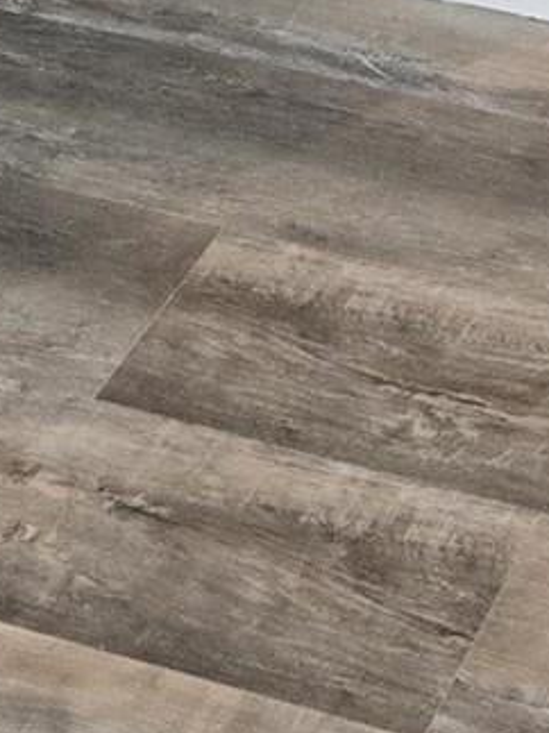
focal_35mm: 164
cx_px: 365
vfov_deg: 9.7
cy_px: -1364
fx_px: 3470
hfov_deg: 9.0
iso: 320
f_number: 1.8
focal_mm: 5.4
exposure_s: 1/120
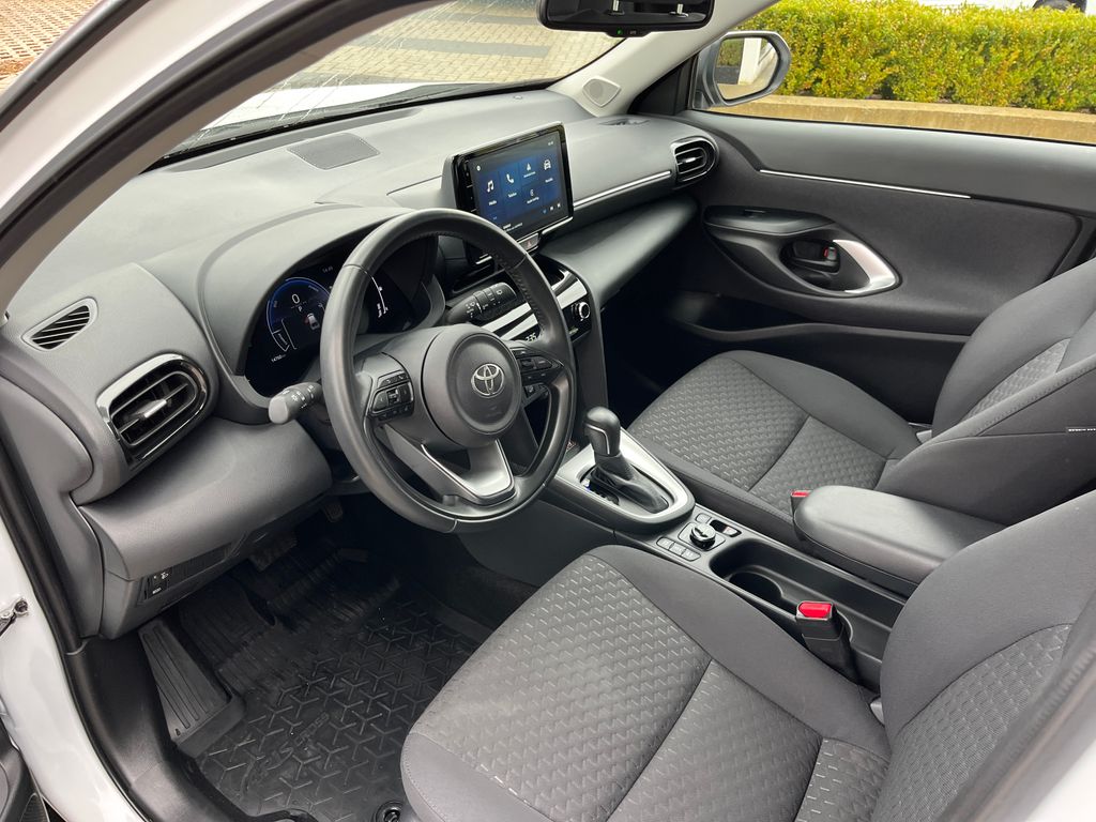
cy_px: 411
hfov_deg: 67.3
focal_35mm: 26
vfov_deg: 53.1
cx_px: 548
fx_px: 823
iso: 125
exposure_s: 1/121
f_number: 1.6
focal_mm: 5.1
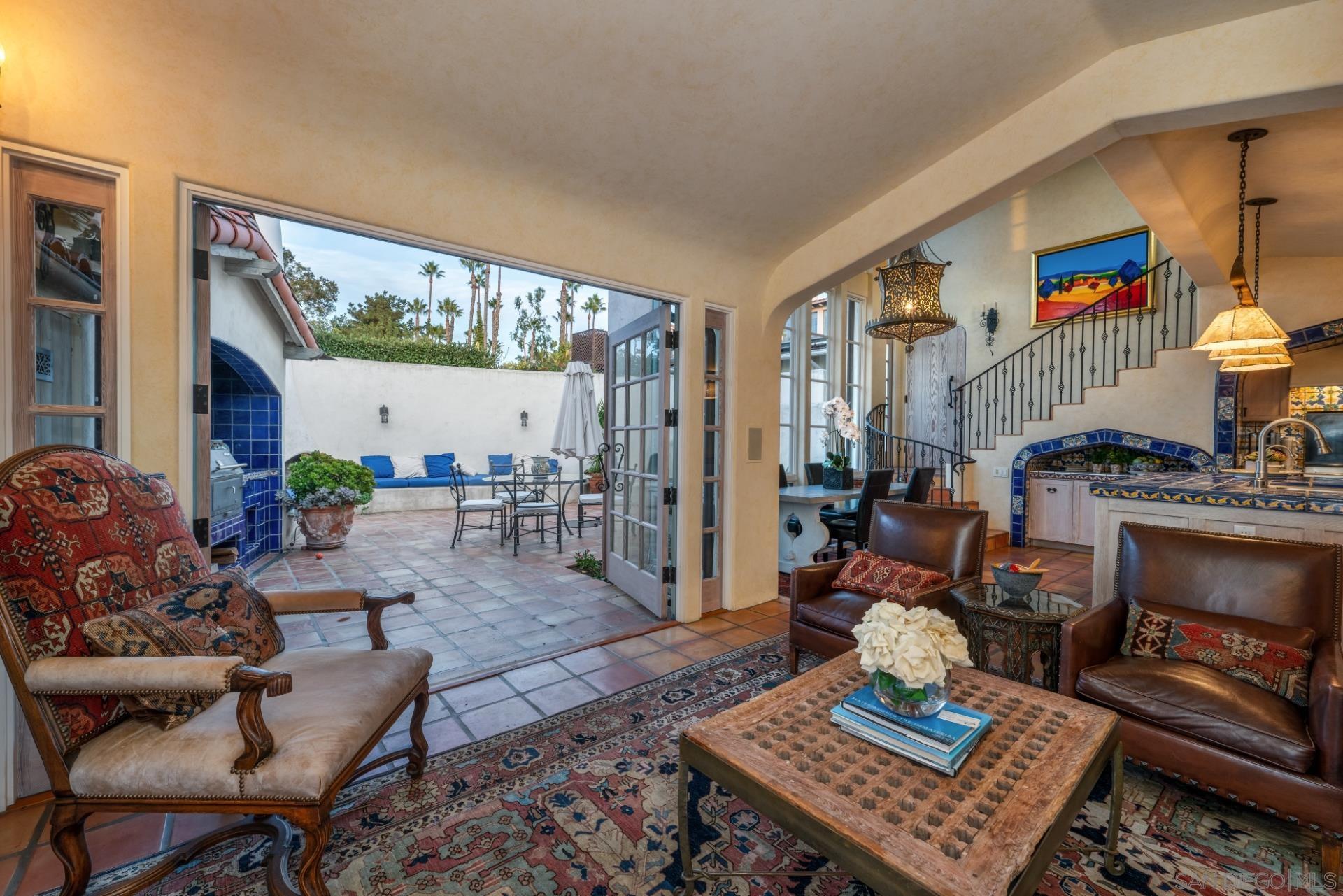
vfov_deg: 81.2
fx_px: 522
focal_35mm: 14
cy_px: 448
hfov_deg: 104.2
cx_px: 672
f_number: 9
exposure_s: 1/160
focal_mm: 14
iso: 640
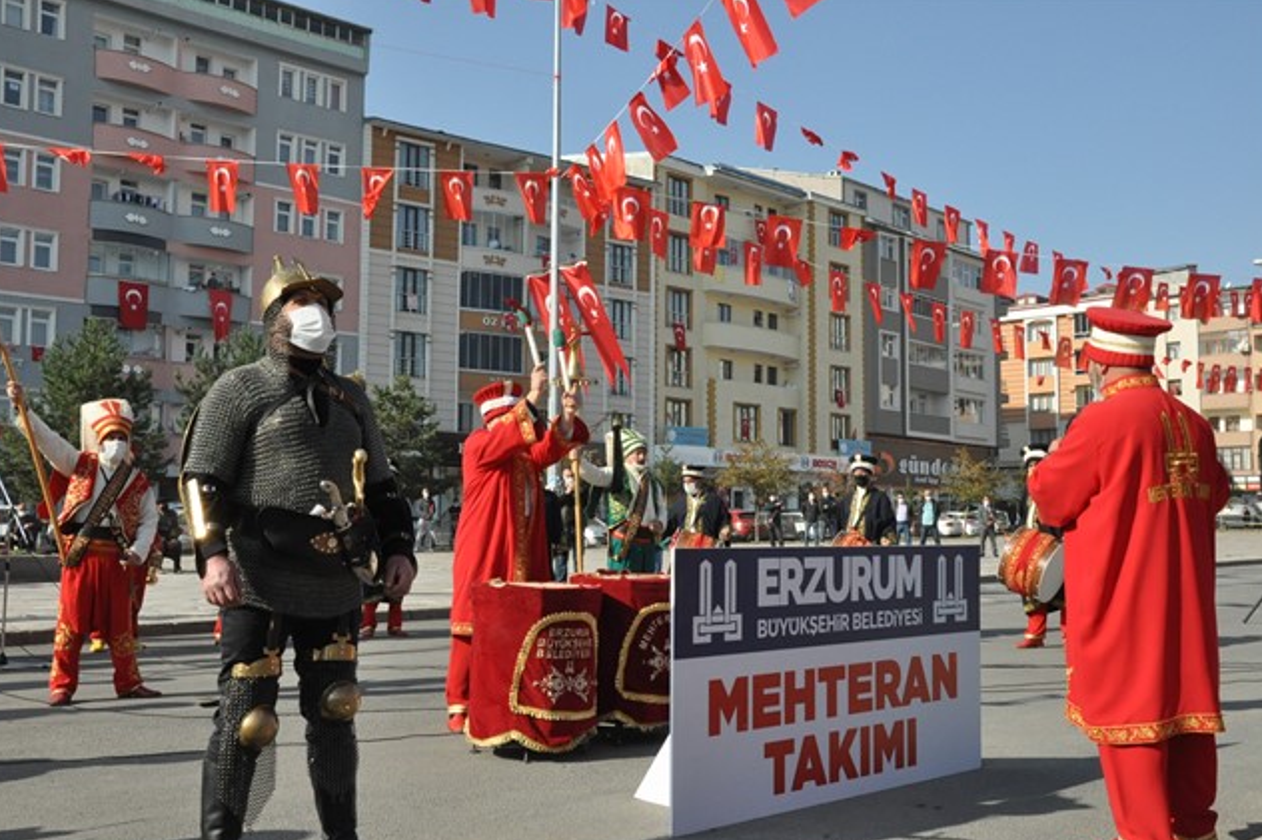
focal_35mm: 37
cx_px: 619
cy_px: 423
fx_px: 1297
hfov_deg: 51.9
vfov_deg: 35.9
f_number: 14
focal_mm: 24
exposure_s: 1/800
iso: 1600
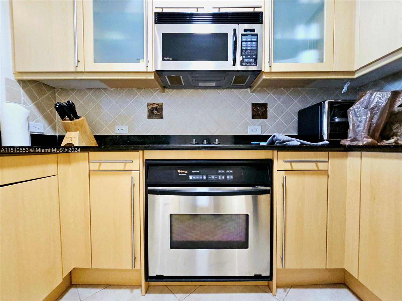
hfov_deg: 106.2
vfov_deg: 89.9
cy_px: 150
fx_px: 151
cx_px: 201
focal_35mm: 13
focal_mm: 2.2
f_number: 2.2
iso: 500
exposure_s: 1/30
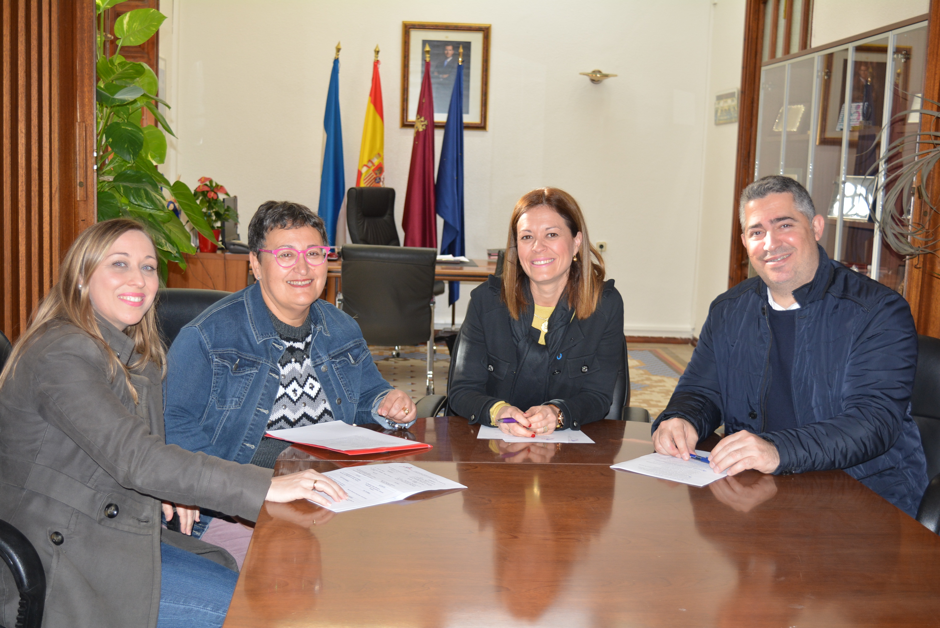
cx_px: 470
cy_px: 314
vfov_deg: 29.9
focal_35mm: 45
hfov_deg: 43.6
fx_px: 1176
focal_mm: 30
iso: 400
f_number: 4.2
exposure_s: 1/60
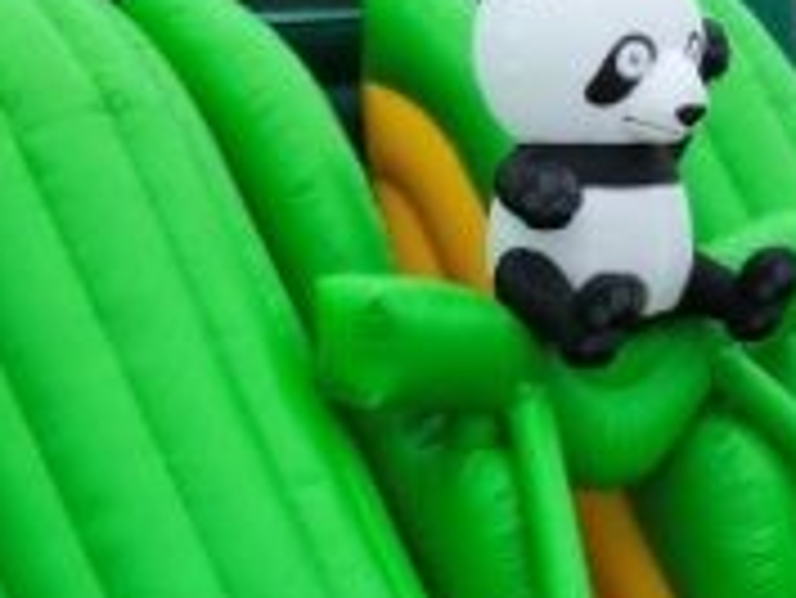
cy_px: 881
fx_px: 3198
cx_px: 495
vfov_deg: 10.3
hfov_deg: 14.2
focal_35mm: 139
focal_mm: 6.72
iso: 120
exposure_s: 1/1600
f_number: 1.7
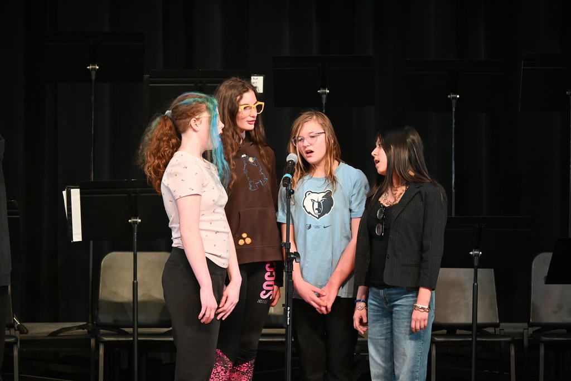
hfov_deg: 8.3
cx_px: 286
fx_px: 3926
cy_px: 190
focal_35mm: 248
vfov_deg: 5.6
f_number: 5.6
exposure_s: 1/250
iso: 1250
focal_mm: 165
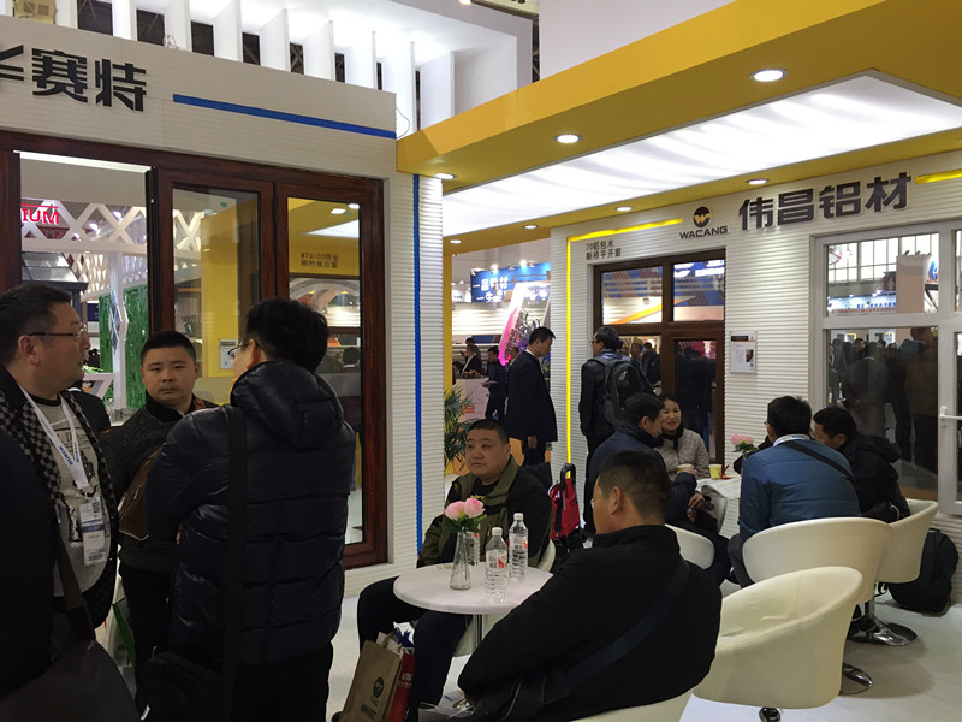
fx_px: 806
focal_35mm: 29
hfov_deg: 61.7
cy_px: 361
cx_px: 481
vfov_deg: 48.2
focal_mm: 4.15
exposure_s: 1/33
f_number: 2.2
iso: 40
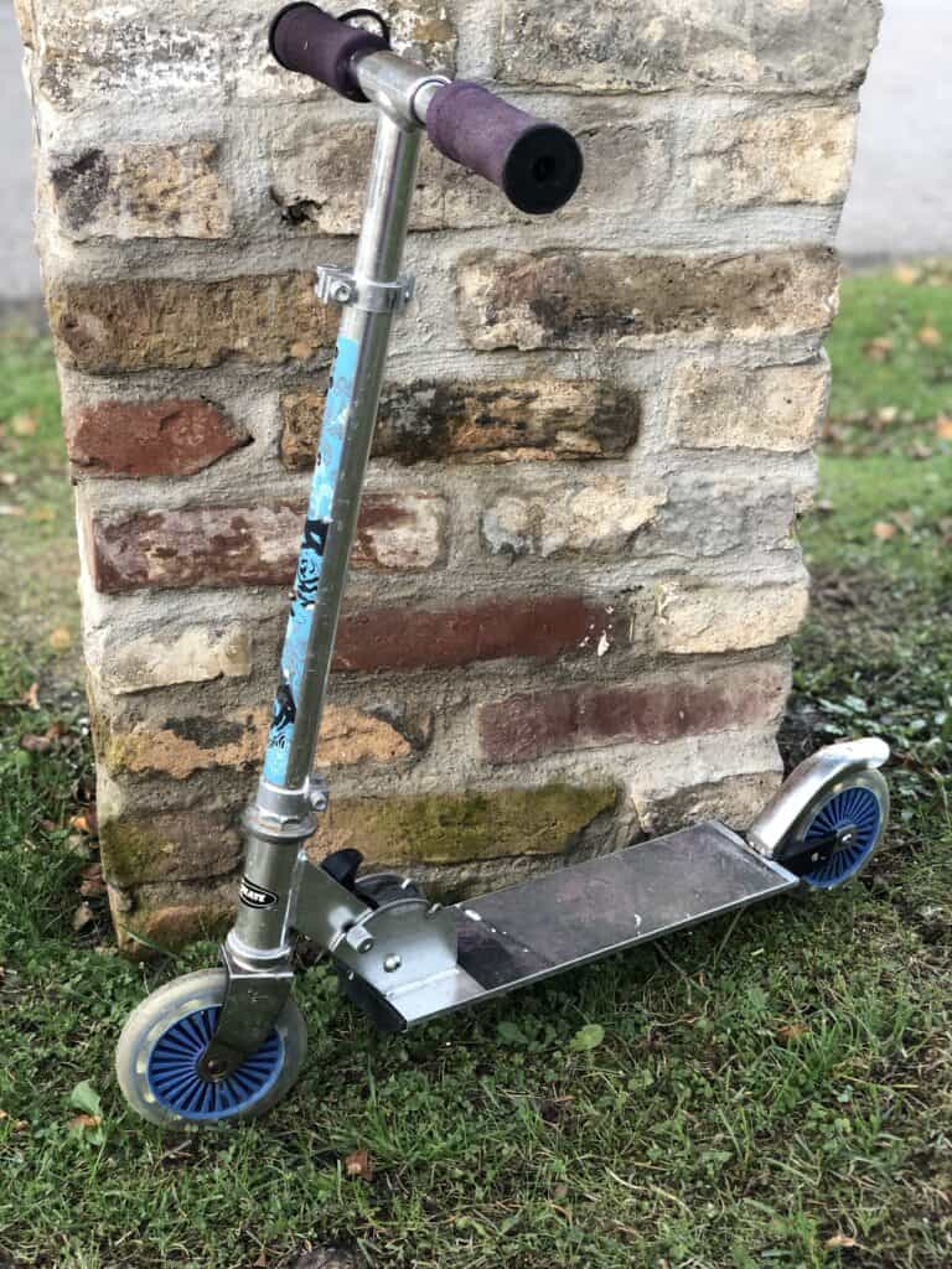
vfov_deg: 36.8
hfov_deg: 28.0
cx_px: 476
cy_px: 634
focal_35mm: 52
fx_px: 1907
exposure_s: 1/60
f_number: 2.4
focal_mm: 6
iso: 80
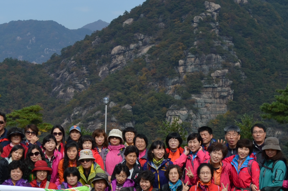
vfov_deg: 14.9
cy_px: 130
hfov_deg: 21.6
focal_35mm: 91
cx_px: 2
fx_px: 726
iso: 110
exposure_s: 1/250
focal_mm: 24
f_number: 8
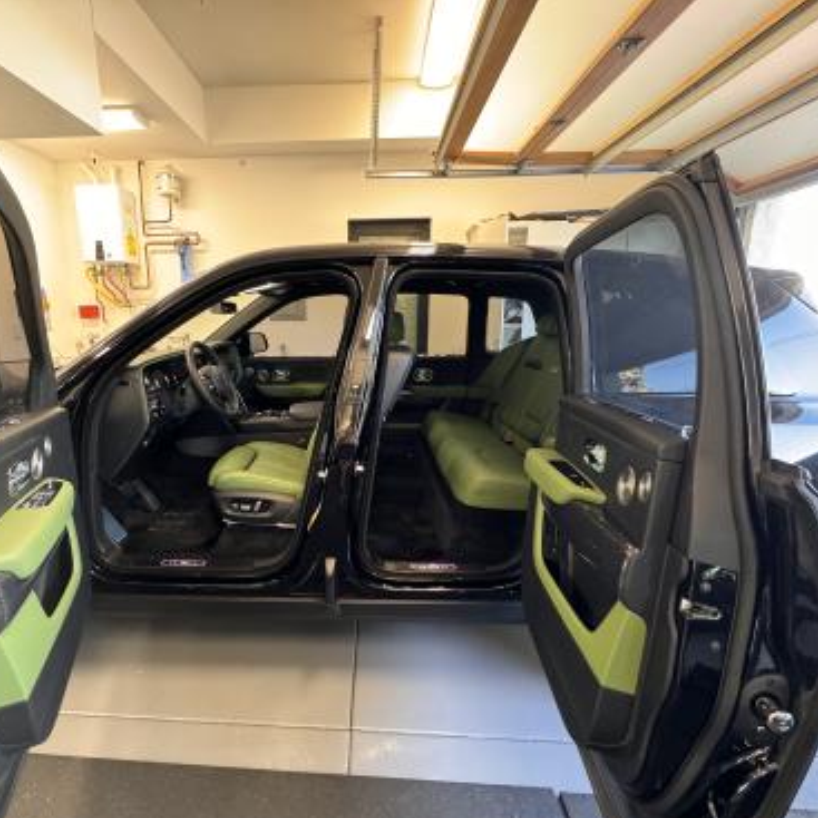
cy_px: 417
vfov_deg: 84.0
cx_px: 352
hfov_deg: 83.5
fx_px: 454
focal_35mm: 17
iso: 1000
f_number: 2.2
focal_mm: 2.22
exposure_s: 1/60
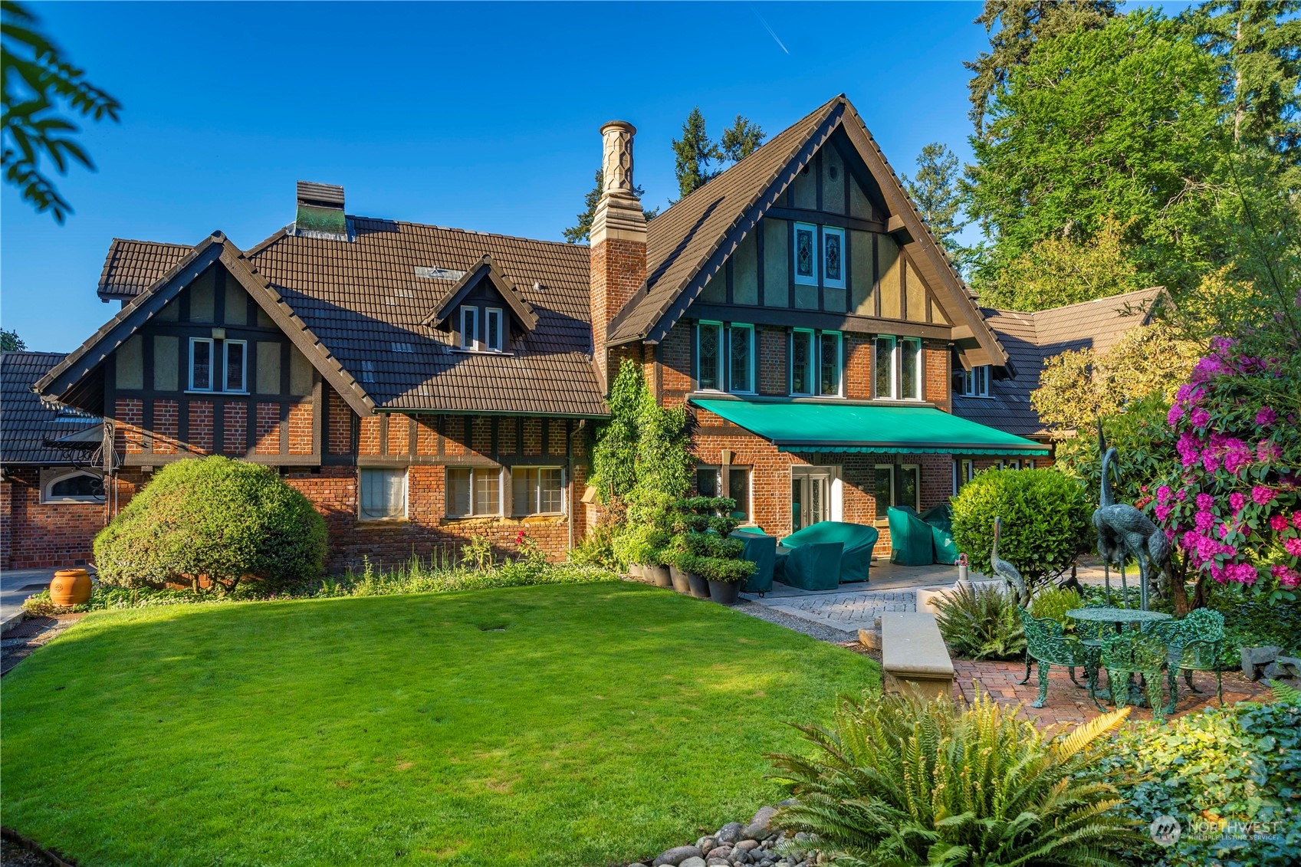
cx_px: 650
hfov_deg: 81.2
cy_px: 434
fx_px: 759
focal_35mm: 21
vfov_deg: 59.5
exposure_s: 1/320
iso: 125
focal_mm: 21
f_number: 4
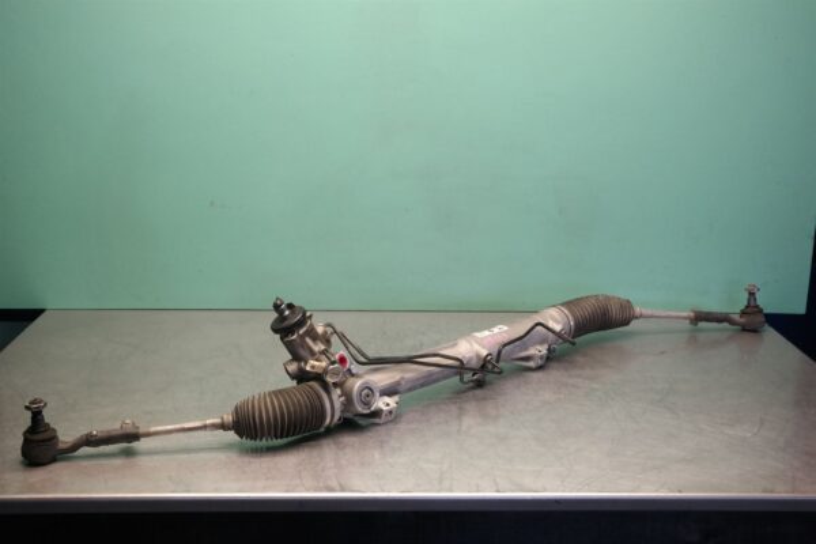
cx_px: 408
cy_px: 272
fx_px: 997
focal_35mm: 44
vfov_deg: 30.5
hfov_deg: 44.5
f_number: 9
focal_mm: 29
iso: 1600
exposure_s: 1/80
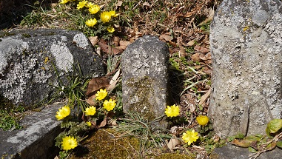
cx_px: 136
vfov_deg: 24.4
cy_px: 61
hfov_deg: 42.1
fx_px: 367
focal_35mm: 49
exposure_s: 1/400
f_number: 6.3
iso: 100
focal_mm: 28
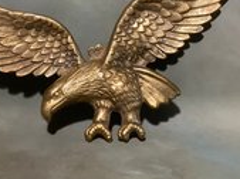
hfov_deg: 30.6
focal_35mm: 63
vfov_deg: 23.1
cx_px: 86
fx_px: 436
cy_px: 58
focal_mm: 3.3
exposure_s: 1/40
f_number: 2.4
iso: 400
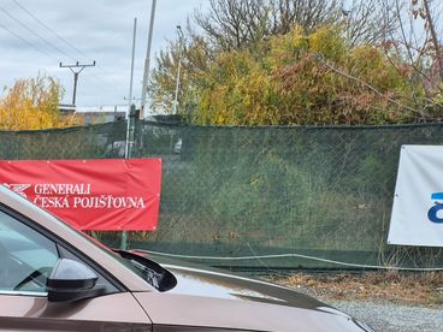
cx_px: -136
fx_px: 819
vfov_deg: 21.8
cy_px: 356
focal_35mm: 64
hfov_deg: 25.8
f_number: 1.8
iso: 25
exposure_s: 1/357
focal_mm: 5.4
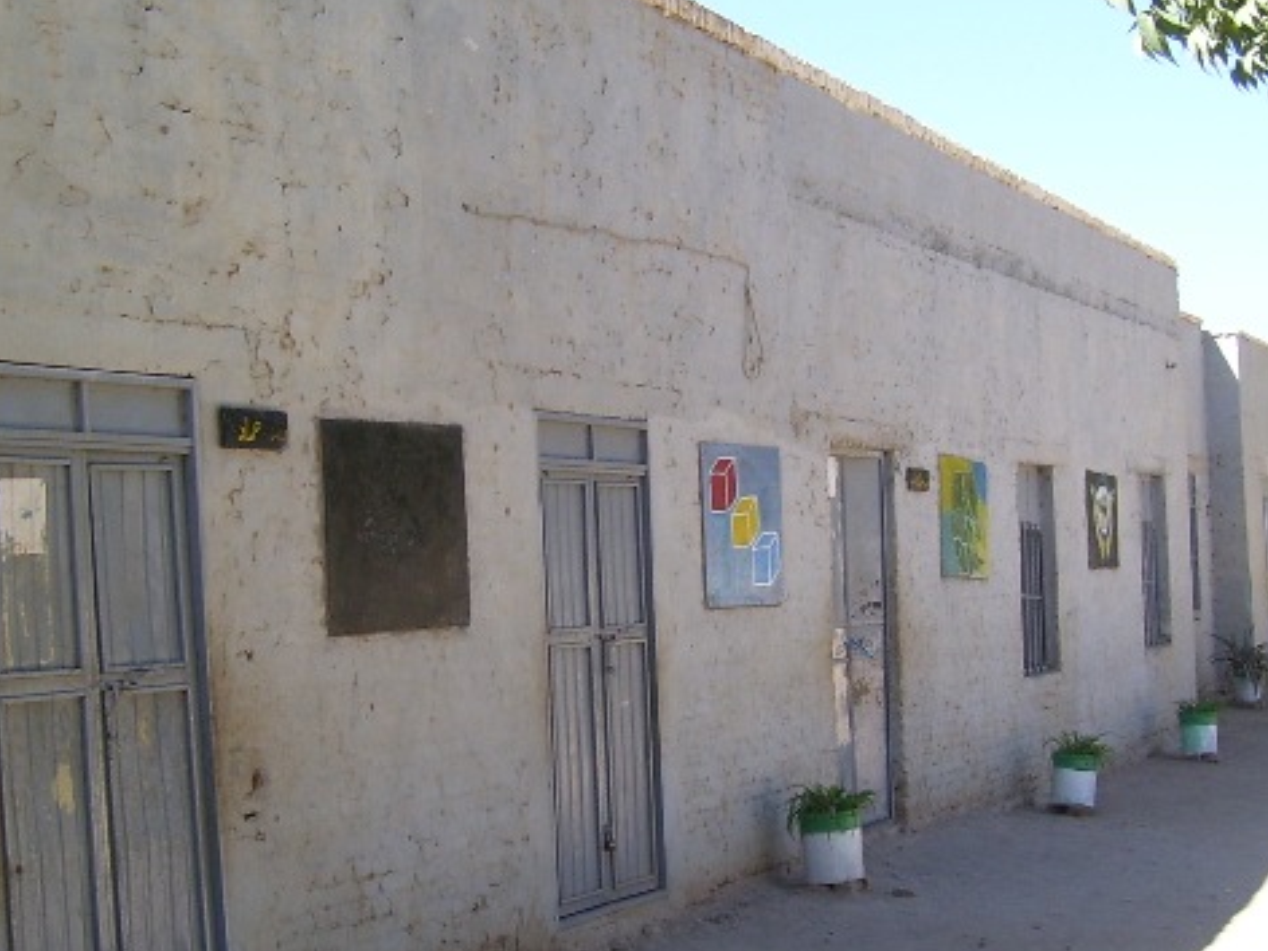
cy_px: 604
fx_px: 2234
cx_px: 744
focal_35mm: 61
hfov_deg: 31.6
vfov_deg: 24.0
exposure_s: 1/500
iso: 80
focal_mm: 6
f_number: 2.7
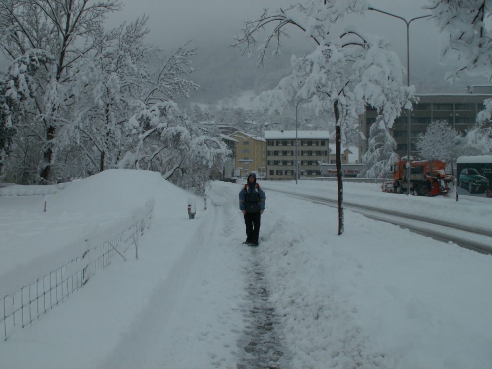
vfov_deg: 40.7
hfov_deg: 52.6
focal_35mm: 35
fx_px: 497
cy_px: 184
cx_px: 246
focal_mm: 5.86
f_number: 8
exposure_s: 1/250
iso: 50
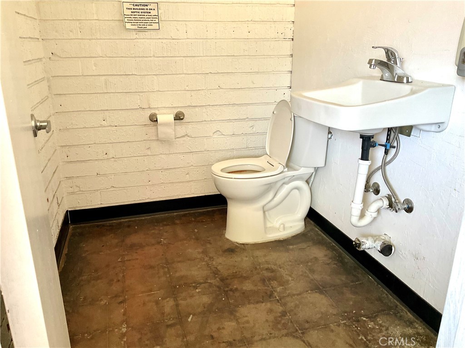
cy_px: 174
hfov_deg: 61.7
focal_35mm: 29
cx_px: 232
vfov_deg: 48.2
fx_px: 390
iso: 64
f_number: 1.8
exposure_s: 1/60
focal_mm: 3
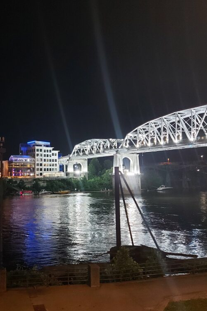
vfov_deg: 55.8
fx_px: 293
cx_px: 33
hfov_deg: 37.1
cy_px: 158
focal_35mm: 34
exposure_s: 1/24
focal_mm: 5.23
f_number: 1.8
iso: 500
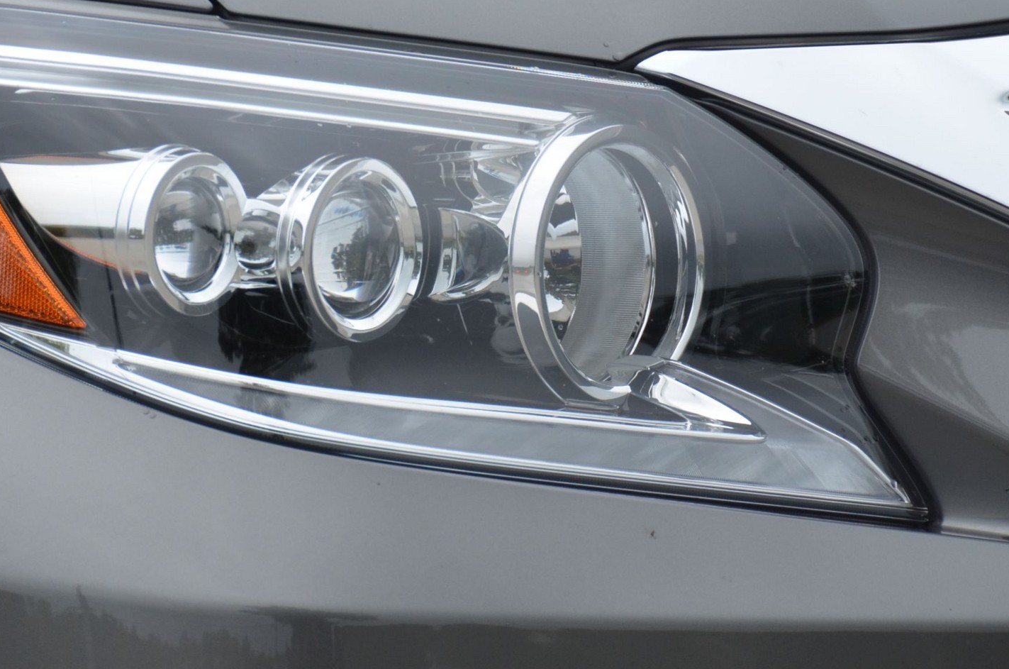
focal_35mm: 527
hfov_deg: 3.9
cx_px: 407
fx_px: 14742
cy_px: 155
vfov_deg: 2.6
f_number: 5.6
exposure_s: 1/1250
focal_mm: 200
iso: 400
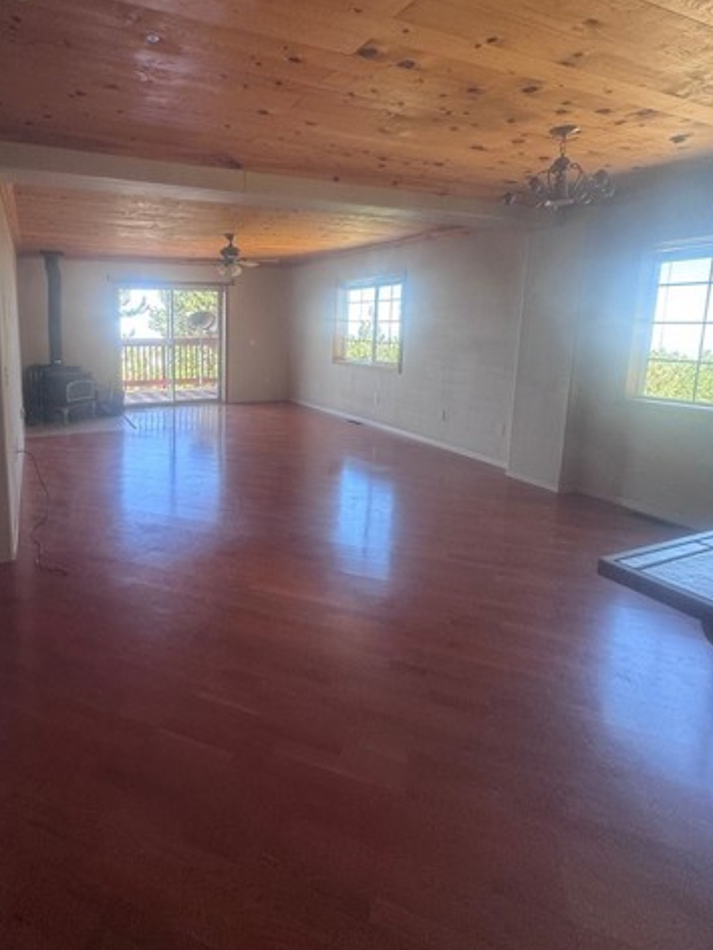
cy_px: 399
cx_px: 244
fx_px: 522
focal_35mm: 19
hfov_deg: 67.0
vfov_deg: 84.0
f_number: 2.2
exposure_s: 1/99
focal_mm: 2.22
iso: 125
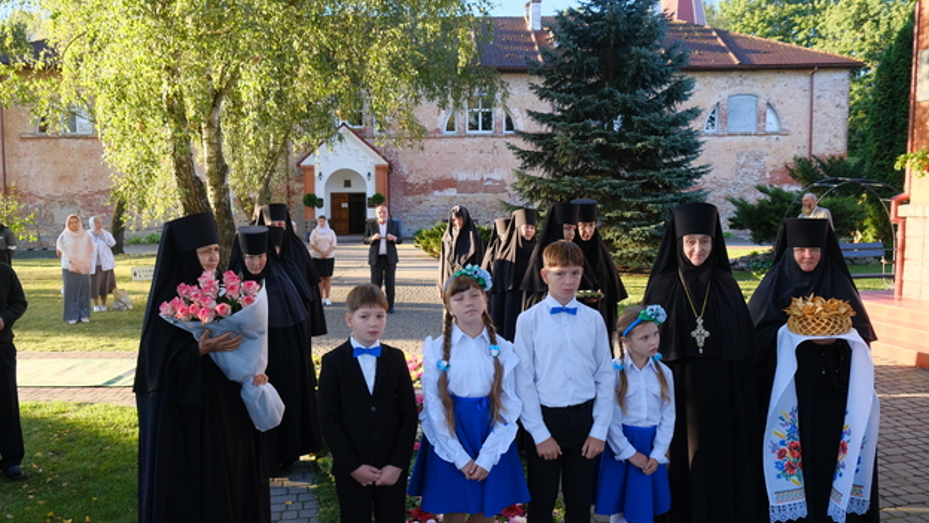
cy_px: 250
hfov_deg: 66.1
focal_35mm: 29
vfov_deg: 40.2
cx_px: 472
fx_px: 714
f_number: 4
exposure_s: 1/320
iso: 800
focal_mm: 18
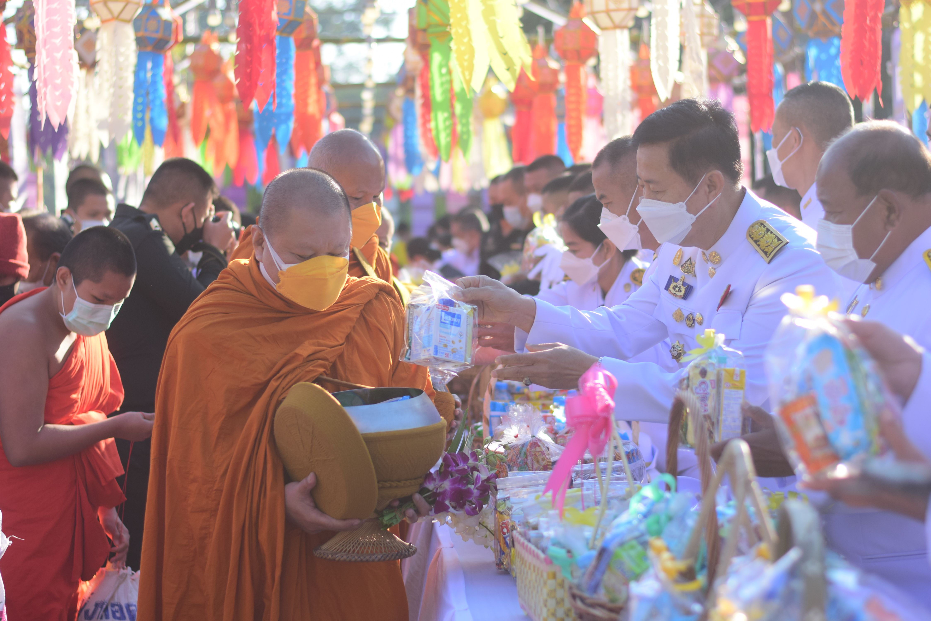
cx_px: 466
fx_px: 1940
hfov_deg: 27.0
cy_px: 310
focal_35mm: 75
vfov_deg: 18.2
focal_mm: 50
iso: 250
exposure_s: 1/2000
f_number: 2.5
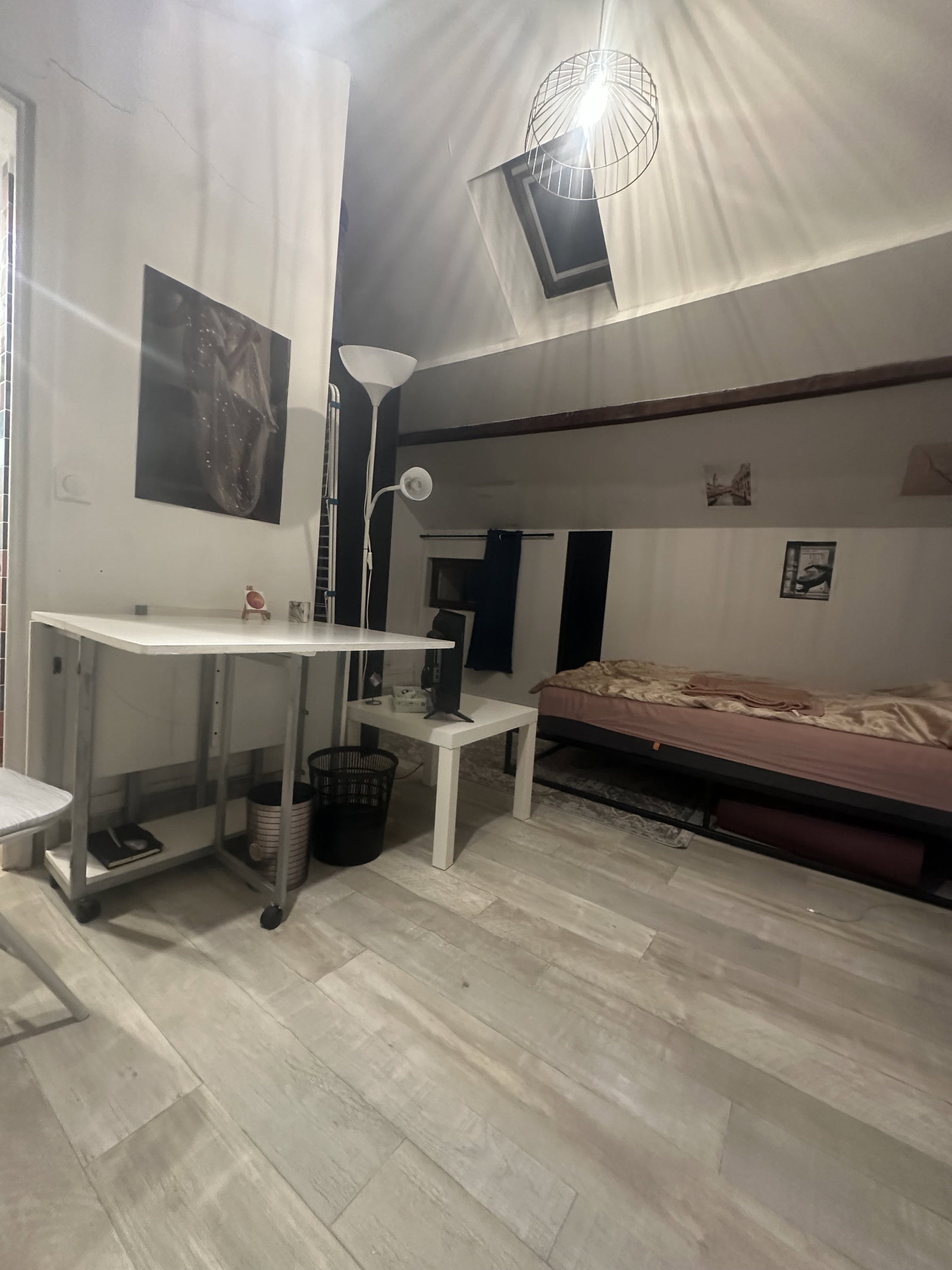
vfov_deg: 102.1
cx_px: 476
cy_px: 635
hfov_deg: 85.7
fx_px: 513
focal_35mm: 14
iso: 800
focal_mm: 2.22
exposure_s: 1/34
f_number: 2.2
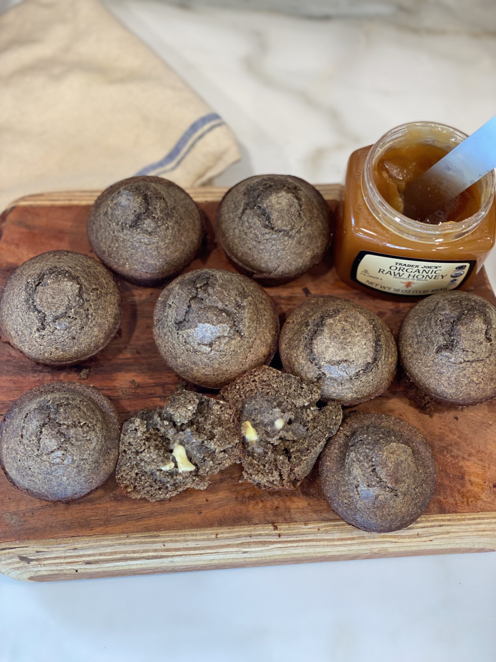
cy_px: 331
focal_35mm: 52
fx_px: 993
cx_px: 248
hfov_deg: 28.0
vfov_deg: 36.8
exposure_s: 1/62
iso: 100
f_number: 2
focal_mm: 6
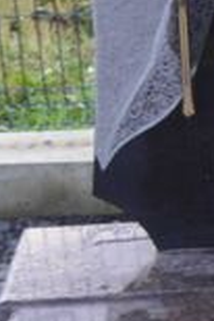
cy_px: 149
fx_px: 1153
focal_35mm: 129
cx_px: 347
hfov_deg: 10.2
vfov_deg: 15.9
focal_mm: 6.5
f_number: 3.2
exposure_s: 1/60
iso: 100
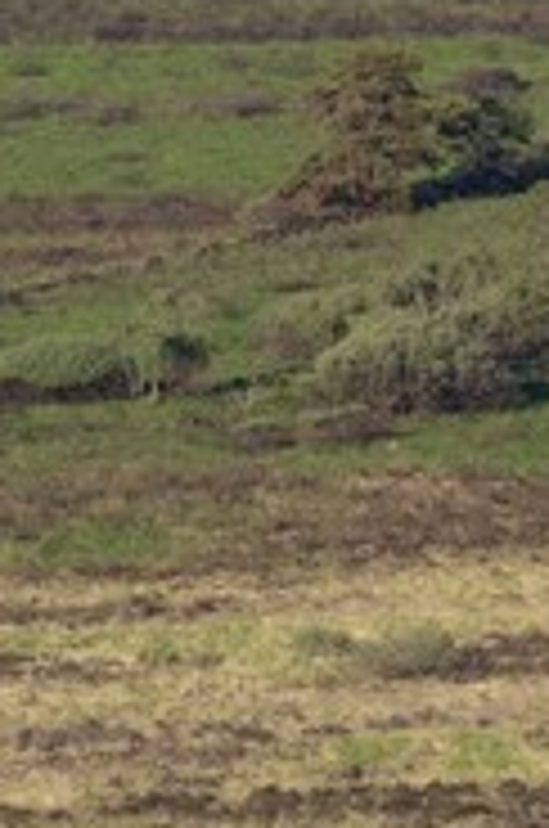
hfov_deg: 0.8
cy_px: -850
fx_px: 39996
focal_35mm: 1742
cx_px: 2264
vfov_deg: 1.2
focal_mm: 200
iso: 200
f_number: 9
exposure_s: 1/250
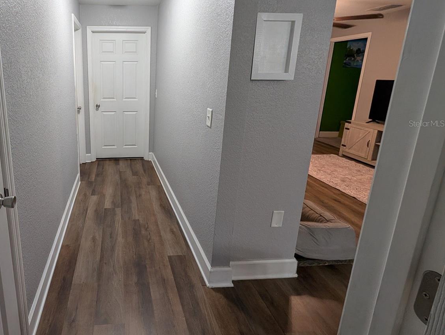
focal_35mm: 17
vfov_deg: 73.5
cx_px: 131
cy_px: 123
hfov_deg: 86.0
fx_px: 219
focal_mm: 2.02
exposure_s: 1/60
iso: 141
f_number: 1.7
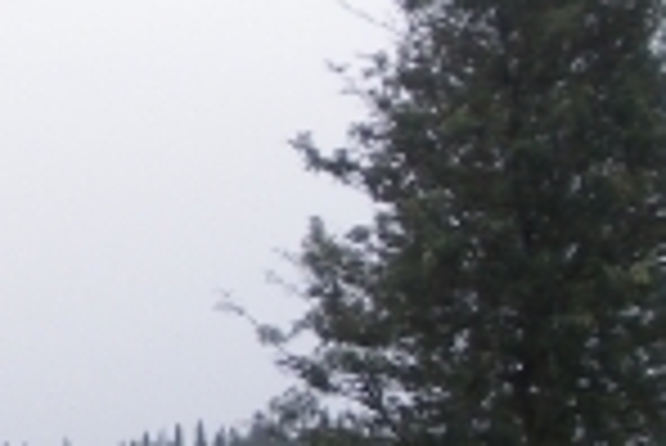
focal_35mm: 152
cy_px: 676
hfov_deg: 12.5
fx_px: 2815
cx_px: -477
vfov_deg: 8.8
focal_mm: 6.3
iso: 80
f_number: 3.5
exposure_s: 1/160
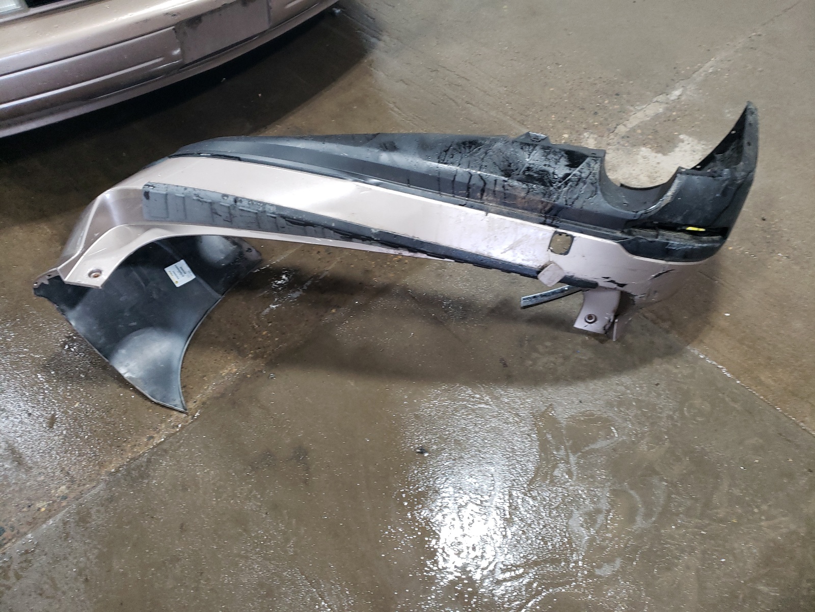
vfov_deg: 53.1
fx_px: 612
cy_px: 306
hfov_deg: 67.3
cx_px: 408
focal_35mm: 26
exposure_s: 1/60.2
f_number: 1.5
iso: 150
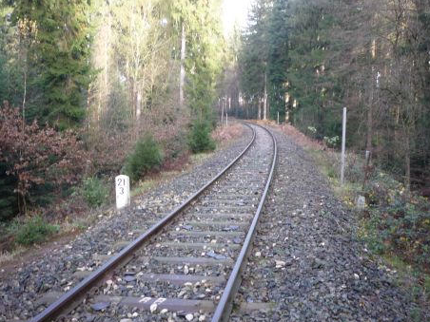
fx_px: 422
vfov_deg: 41.8
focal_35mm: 34
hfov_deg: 53.9
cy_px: 154
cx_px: 227
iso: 125
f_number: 3.3
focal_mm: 5.2
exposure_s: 1/30
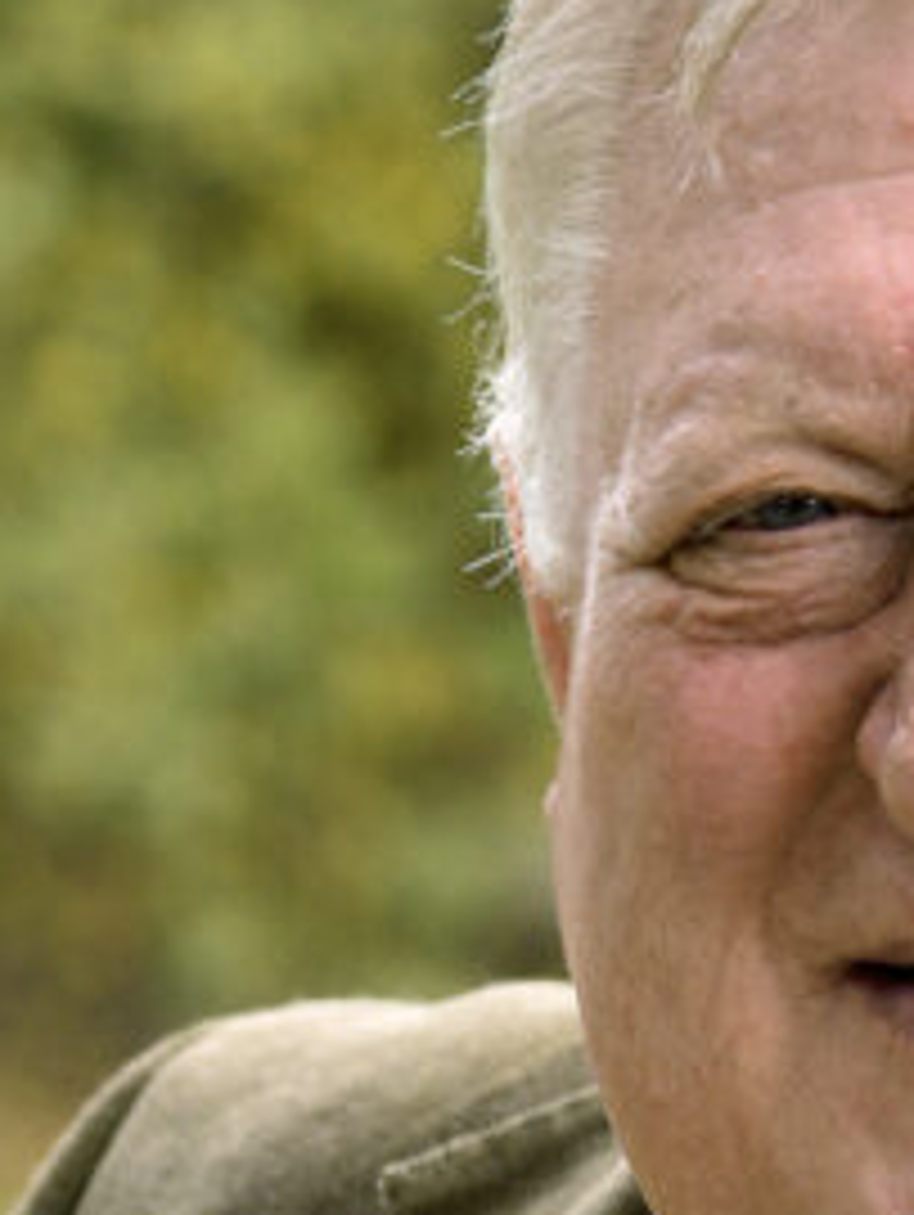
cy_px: 1494
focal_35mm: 430
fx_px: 15114
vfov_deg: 4.6
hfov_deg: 3.5
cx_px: 1103
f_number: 7.1
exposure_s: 1/125
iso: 400
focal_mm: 105
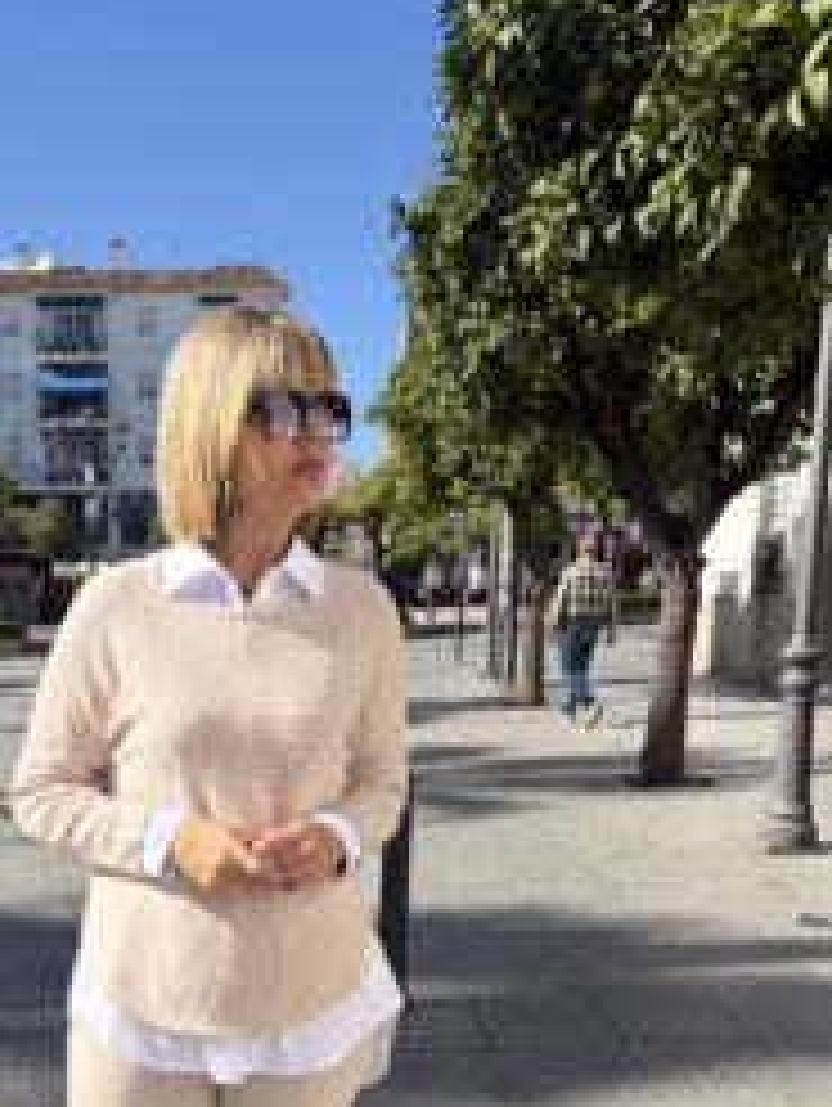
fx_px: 1248
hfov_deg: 35.7
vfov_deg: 45.5
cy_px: 878
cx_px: 171
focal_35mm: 39
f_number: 1.78
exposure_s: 1/5319
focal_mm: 6.76
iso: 80
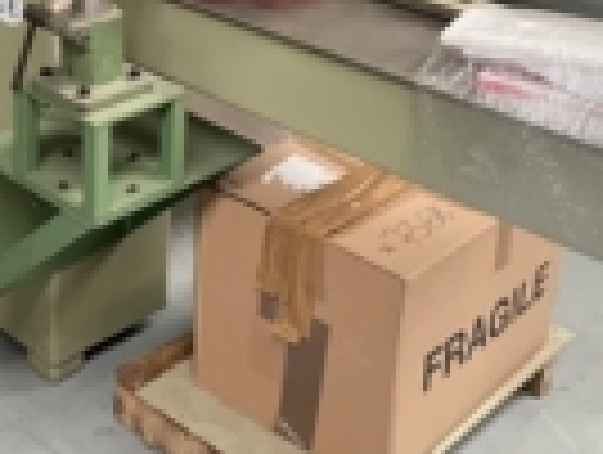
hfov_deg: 27.2
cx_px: 32
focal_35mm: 68
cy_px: 16
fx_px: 1187
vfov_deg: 21.1
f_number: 1.6
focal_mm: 4.2
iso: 250
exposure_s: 1/60
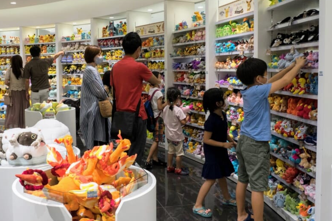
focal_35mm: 37
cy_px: 92
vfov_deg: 35.9
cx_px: 119
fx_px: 341
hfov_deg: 51.2
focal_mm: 19
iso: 800
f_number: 5.6
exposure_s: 1/200
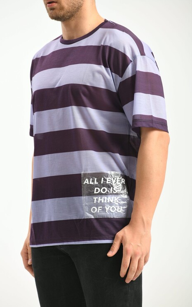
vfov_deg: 10.2
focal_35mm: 205
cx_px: 90
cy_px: 154
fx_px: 1717
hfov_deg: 6.4
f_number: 5.6
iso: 100
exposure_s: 1/160
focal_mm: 200
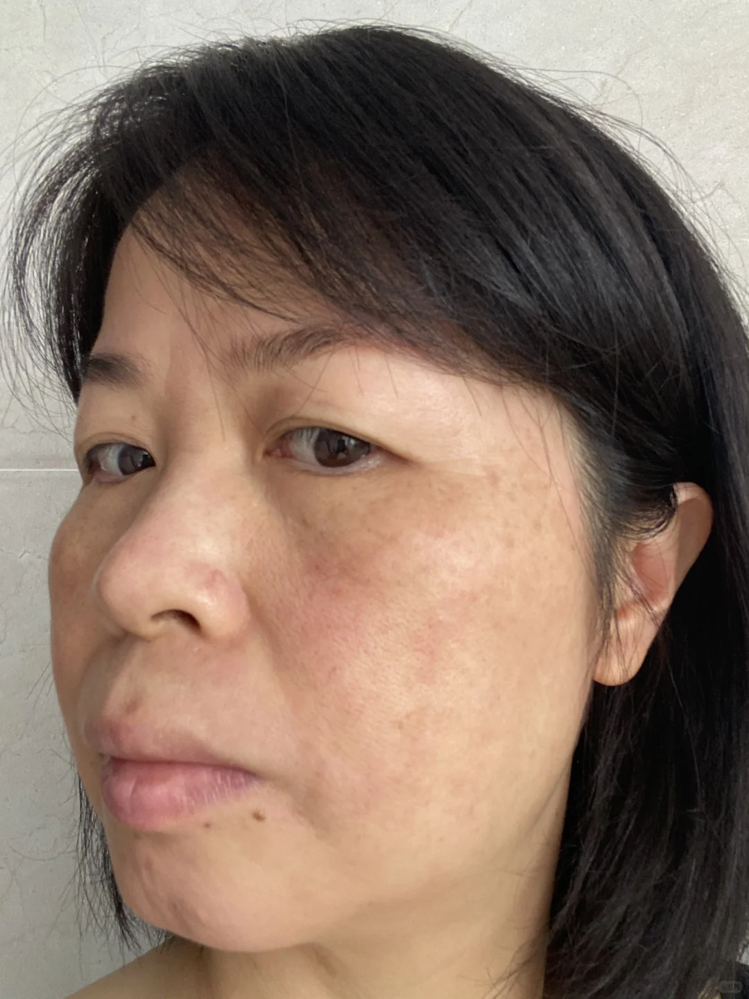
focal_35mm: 30
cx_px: 374
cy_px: 500
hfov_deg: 46.8
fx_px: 865
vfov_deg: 60.0
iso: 125
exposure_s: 1/60
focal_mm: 2.71
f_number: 2.2
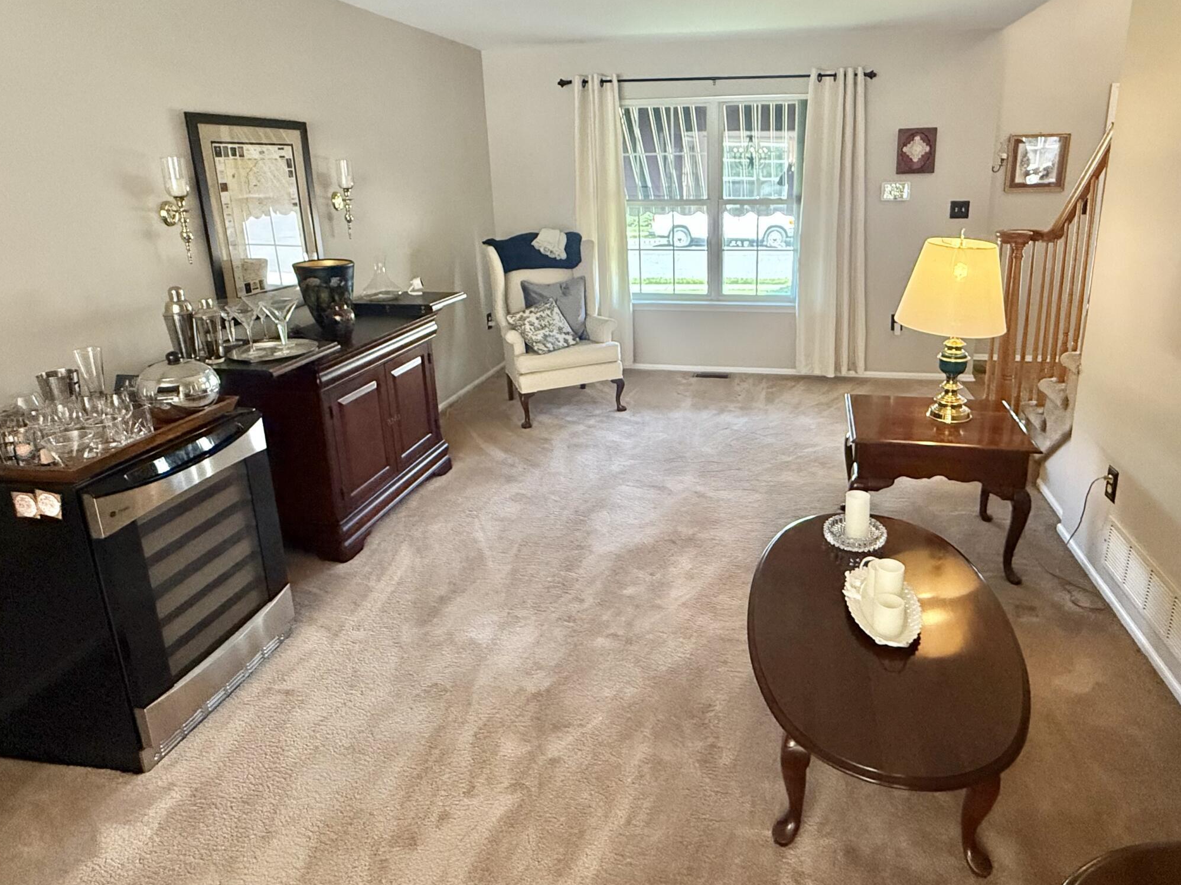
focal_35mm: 21
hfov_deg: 78.5
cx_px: 678
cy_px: 349
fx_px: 716
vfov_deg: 62.8
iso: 640
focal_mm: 2.22
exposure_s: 1/120
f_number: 2.2
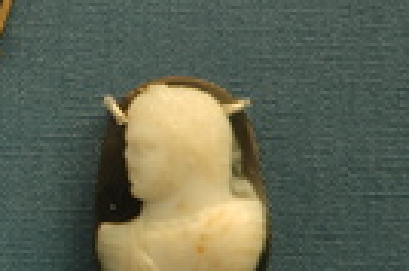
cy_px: -40
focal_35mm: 344
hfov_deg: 5.9
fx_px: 3903
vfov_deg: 4.0
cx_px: -174
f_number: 4.5
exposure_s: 1/13
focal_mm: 70
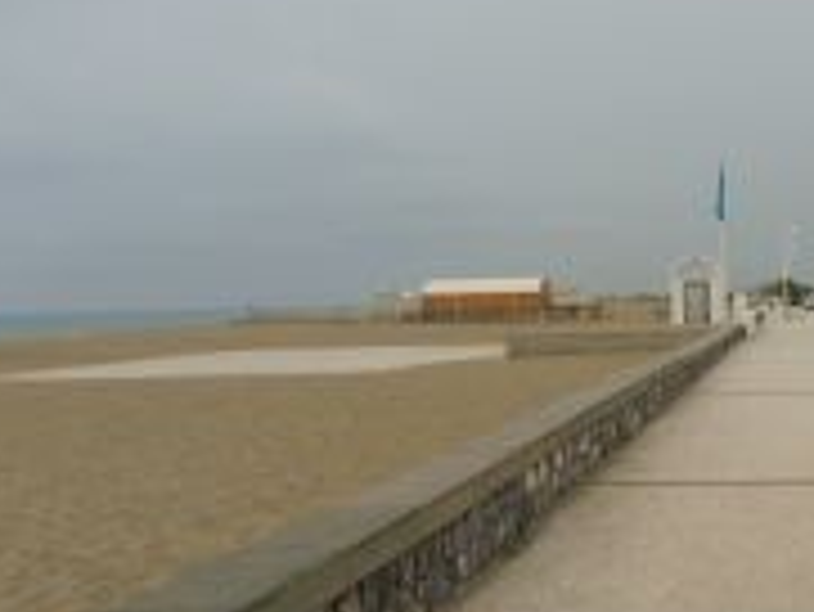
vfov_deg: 27.5
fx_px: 1247
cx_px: 827
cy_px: 248
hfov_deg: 32.9
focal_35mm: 53
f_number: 4
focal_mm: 4.3
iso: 100
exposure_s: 1/320
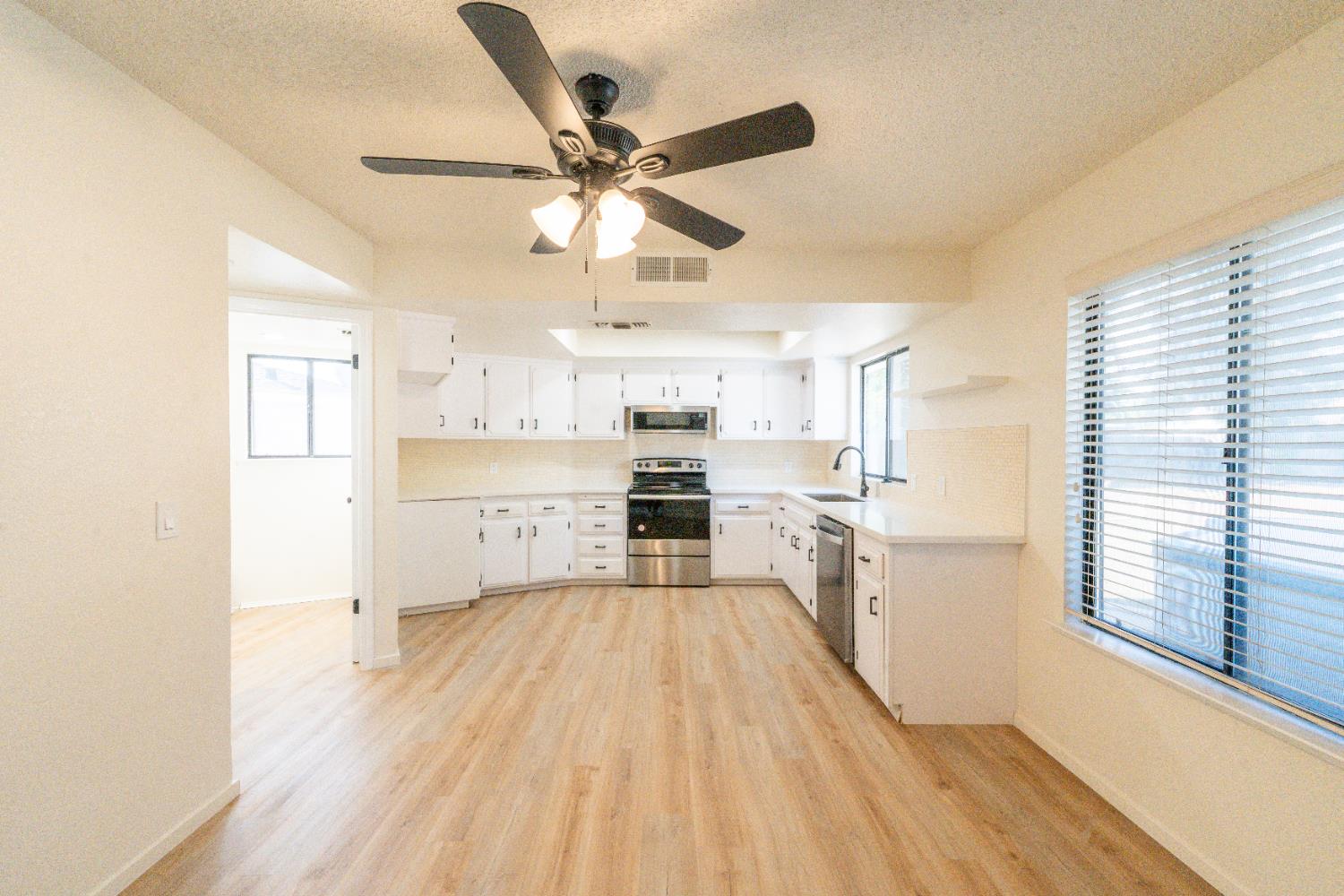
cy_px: 448
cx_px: 672
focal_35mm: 14
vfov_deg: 81.2
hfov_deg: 104.3
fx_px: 523
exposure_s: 1/100
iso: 2500
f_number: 11
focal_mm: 14
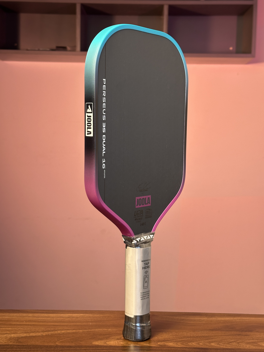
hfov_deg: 30.3
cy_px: 176
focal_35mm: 48
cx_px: 132
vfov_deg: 39.7
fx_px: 488
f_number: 1.78
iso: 125
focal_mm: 6.86
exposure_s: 1/100
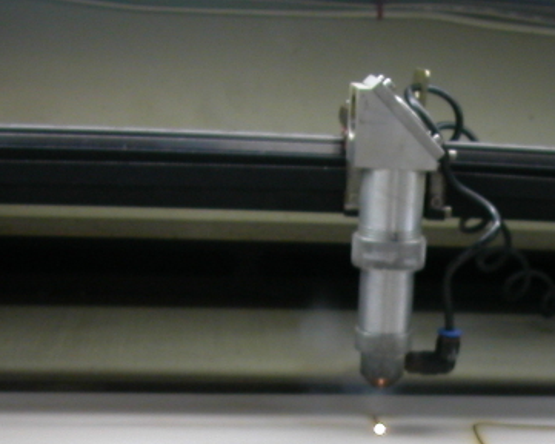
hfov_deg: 23.3
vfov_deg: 18.6
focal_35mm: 80
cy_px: 459
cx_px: 483
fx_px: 1314
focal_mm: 5.6
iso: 100
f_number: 2.7
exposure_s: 1/31.4
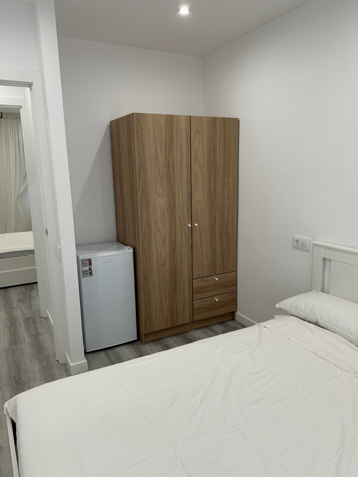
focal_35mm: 26
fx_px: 359
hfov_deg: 53.1
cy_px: 238
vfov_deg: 67.3
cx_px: 179
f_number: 1.5
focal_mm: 5.7
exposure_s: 1/100
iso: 64
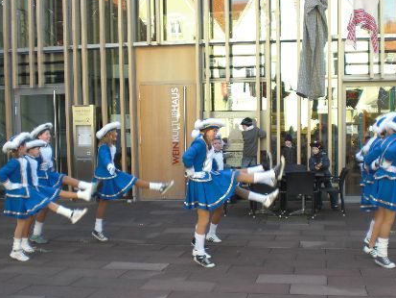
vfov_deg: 29.6
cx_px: 216
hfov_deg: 38.9
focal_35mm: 49
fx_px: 561
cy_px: 186
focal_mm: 6.3
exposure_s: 1/100
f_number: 3.1
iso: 64
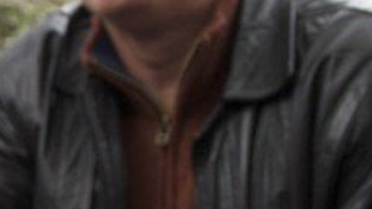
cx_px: -338
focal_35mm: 120
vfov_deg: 9.7
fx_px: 1183
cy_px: 336
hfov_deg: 15.0
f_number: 5.6
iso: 400
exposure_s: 1/125
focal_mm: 18
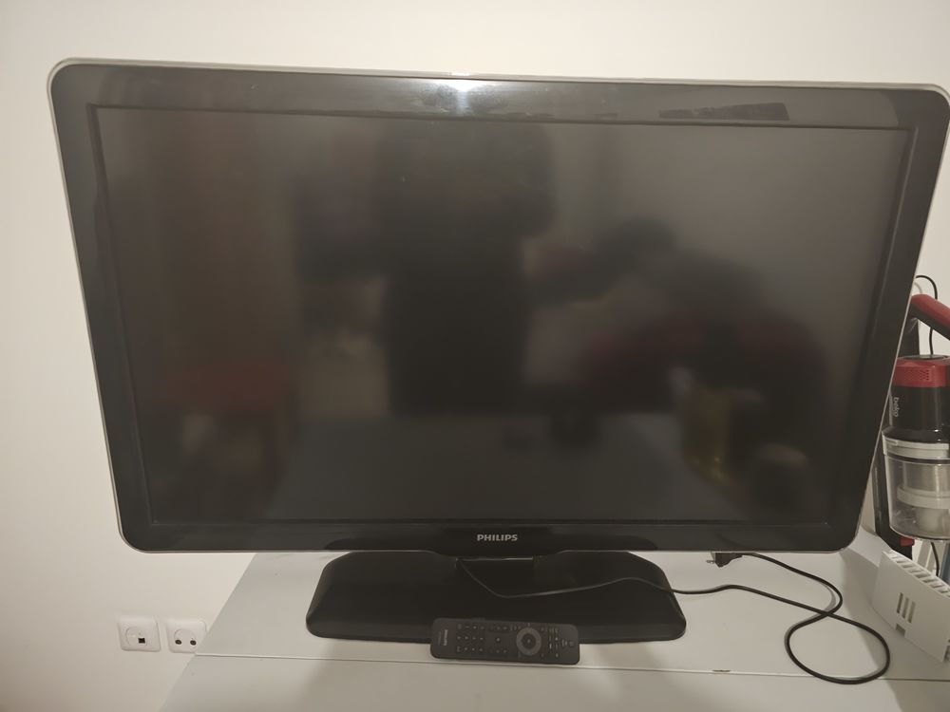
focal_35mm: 23
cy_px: 356
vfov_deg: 58.9
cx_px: 475
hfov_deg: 73.9
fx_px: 631
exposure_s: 1/17
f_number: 1.7
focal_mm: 6.3
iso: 2000
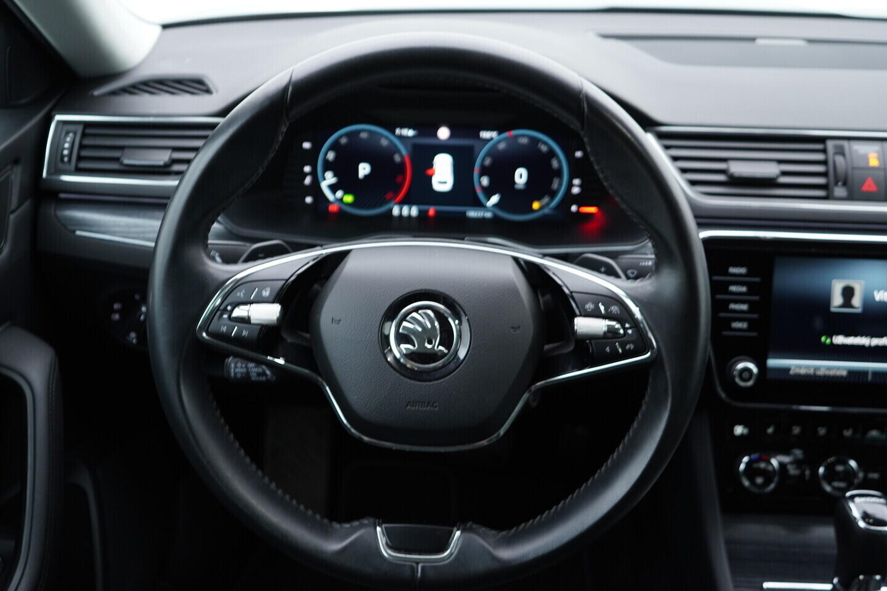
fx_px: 887
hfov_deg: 53.1
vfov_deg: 36.9
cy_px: 296
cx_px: 444
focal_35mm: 36
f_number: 2.8
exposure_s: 1/40
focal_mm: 24
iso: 250
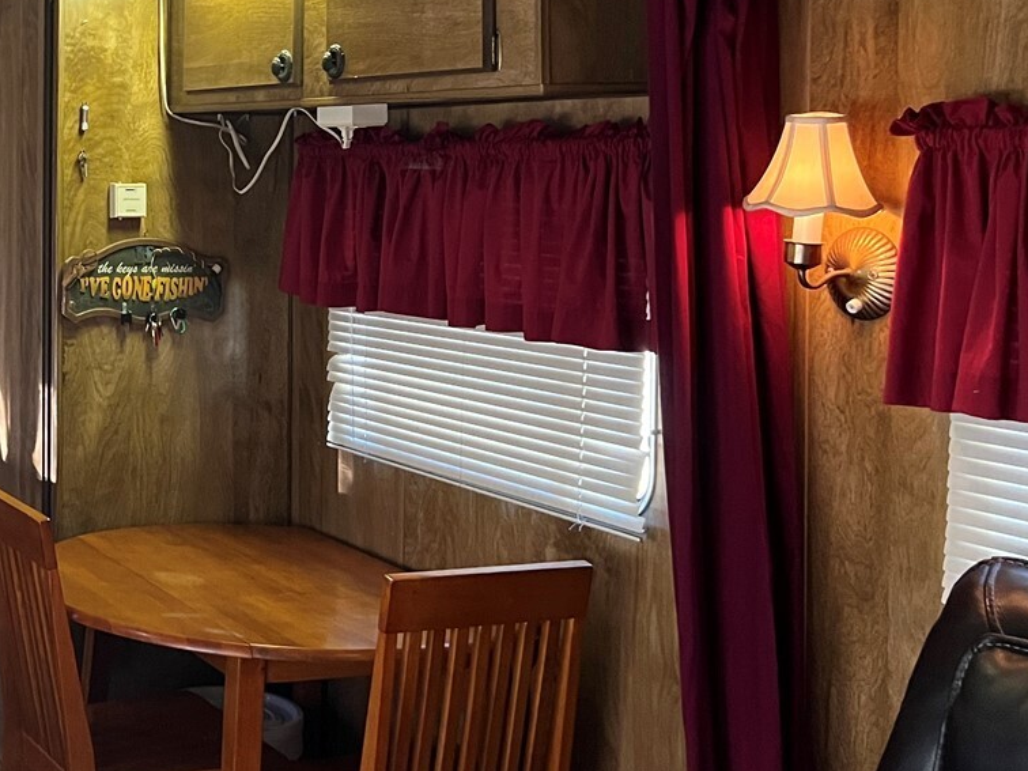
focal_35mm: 55
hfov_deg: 31.9
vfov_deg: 26.3
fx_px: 1633
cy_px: 209
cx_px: -27
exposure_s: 1/60
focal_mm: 5.7
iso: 500
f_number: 1.5
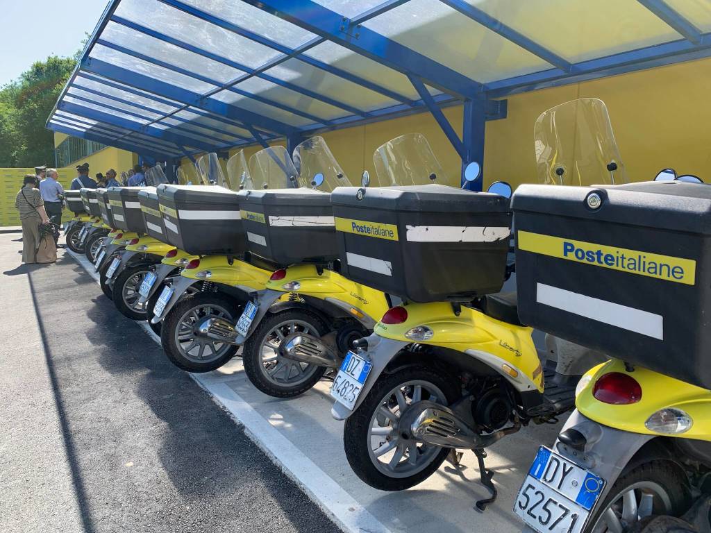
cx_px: 356
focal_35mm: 26
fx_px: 534
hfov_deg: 67.3
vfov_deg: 53.1
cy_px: 266
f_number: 1.8
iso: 25
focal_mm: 4.25
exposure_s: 1/518
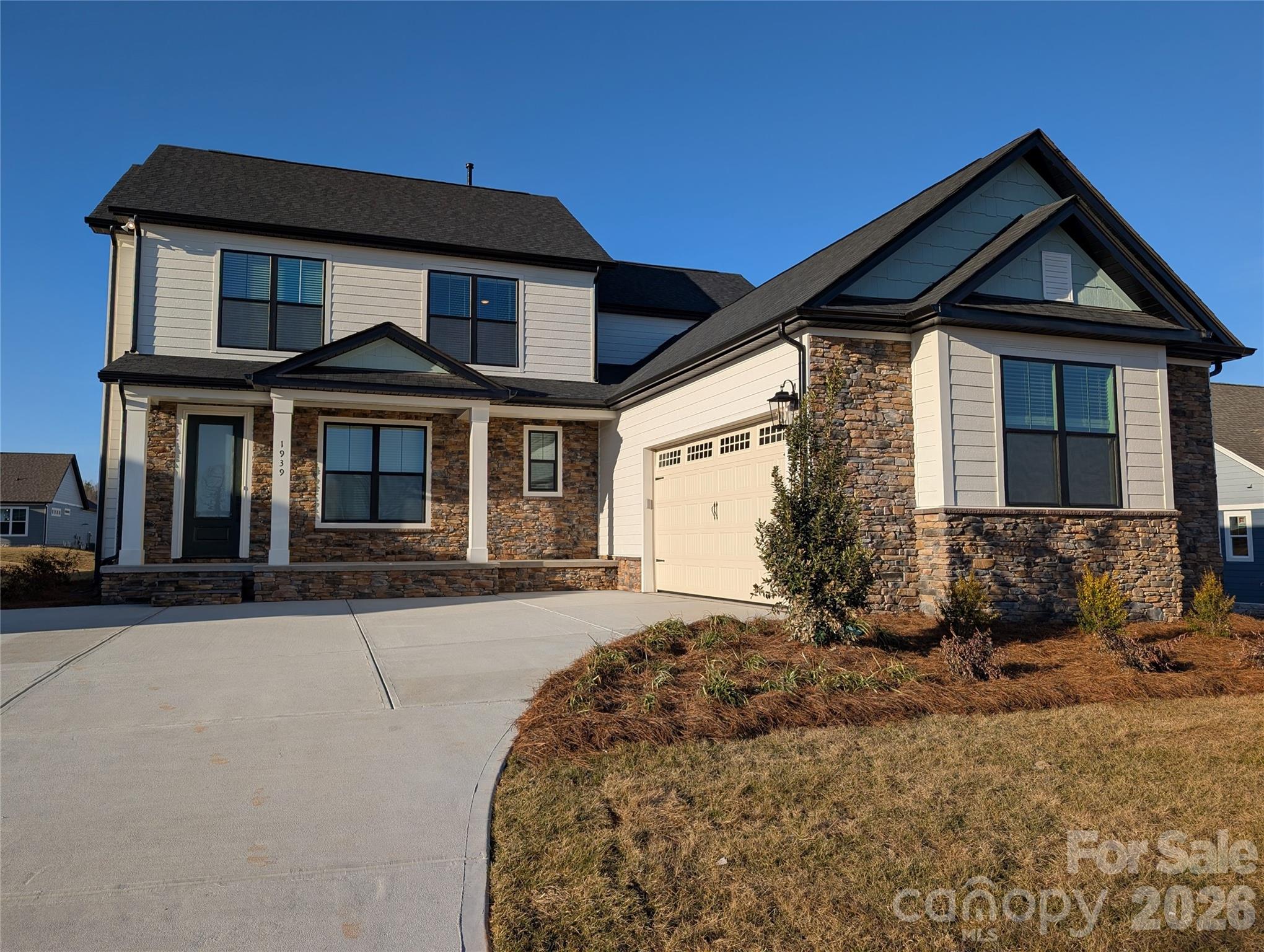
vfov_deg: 56.9
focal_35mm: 24
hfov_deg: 71.5
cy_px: 476
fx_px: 878
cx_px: 632
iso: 21
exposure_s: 1/1825
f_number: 1.68
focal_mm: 6.9
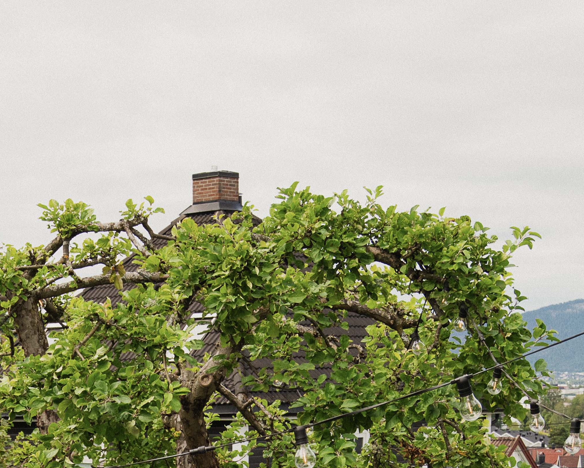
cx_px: 142
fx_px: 1245
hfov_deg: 26.1
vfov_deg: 18.1
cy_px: 764
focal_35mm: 72
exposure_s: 1/1953
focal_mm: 5.96
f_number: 1.6
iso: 50
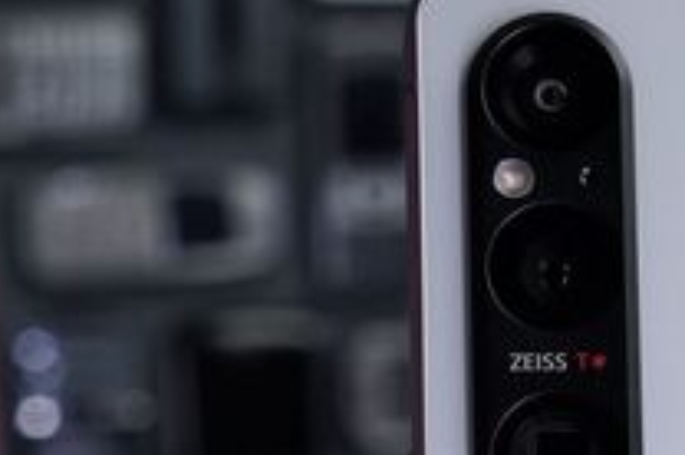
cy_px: 837
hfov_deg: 10.3
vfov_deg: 6.7
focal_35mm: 199
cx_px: 502
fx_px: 3781
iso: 1000
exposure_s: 1/160
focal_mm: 43
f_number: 7.1
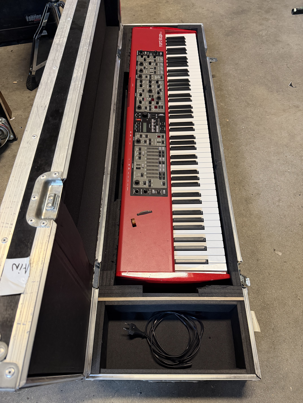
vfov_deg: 71.6
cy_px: 202
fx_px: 280
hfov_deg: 56.8
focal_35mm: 24
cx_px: 152
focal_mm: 6.76
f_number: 1.78
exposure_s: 1/60
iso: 400
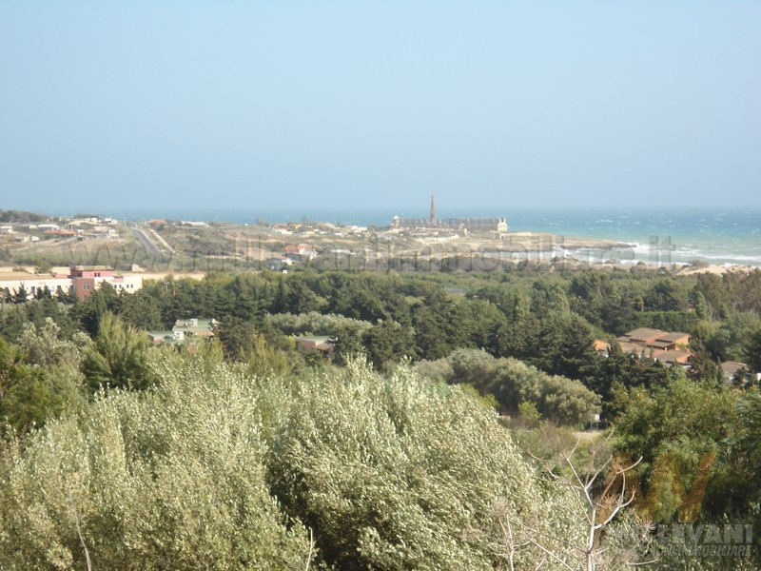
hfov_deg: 18.7
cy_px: 286
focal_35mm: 105
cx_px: 380
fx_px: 2308
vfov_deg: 14.1
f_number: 5.9
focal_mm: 18.8
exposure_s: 1/200
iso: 80
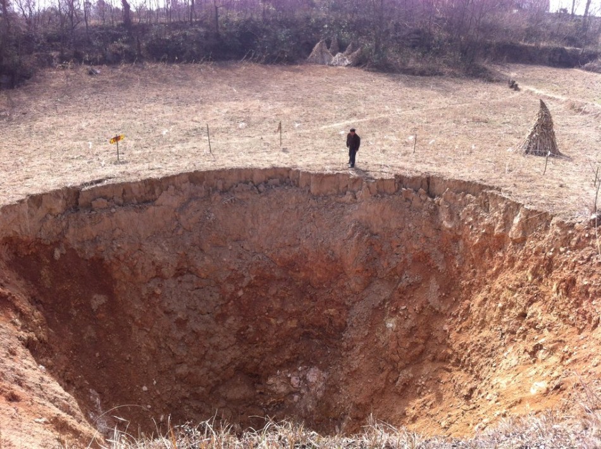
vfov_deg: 40.6
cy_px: 224
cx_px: 300
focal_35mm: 35
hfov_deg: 52.7
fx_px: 607
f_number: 2.8
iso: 80
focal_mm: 3.85
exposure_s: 1/503
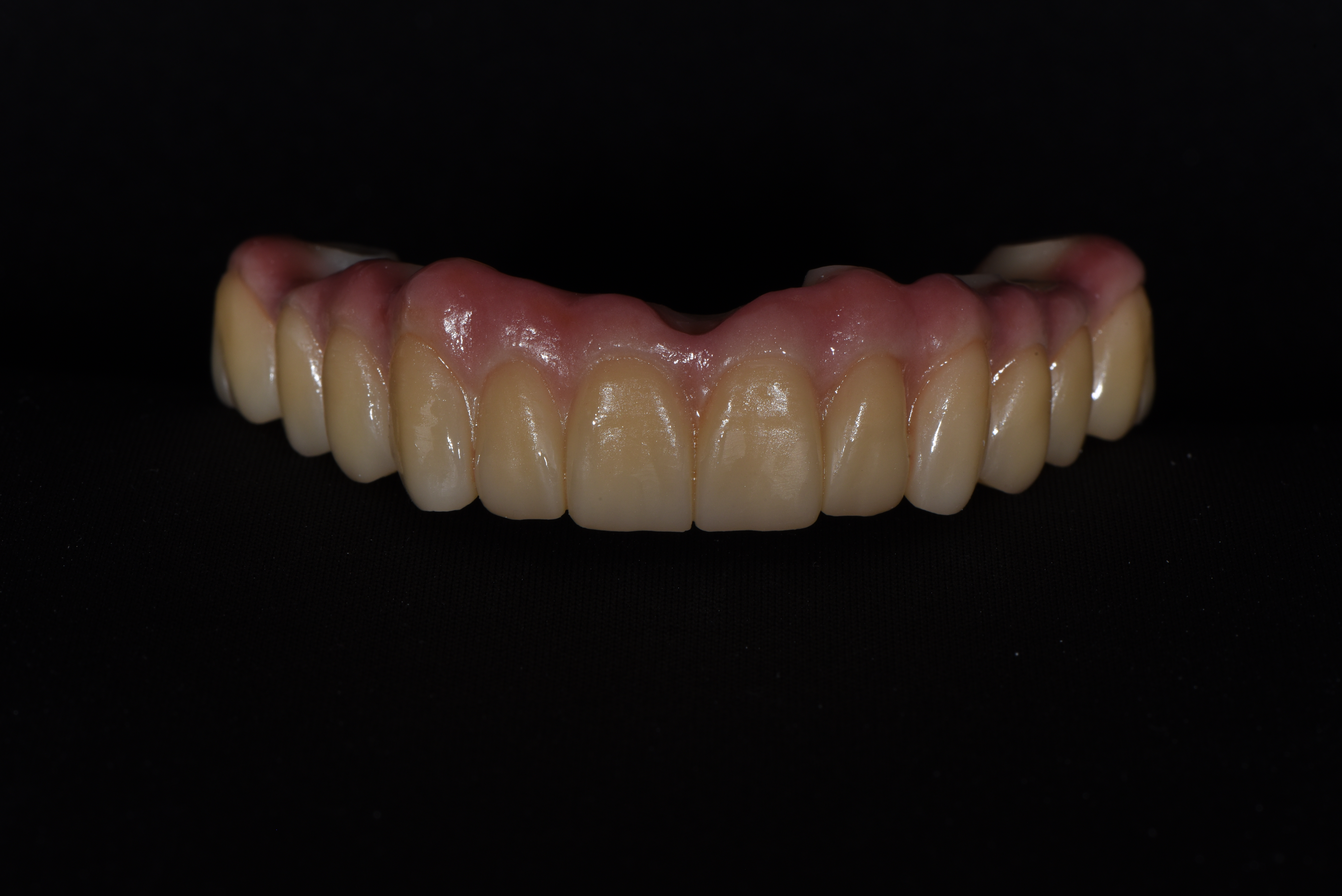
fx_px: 3915
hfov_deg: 19.4
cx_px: 671
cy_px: 448
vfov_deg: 13.1
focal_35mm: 105
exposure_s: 1/125
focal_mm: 105
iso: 200
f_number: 36
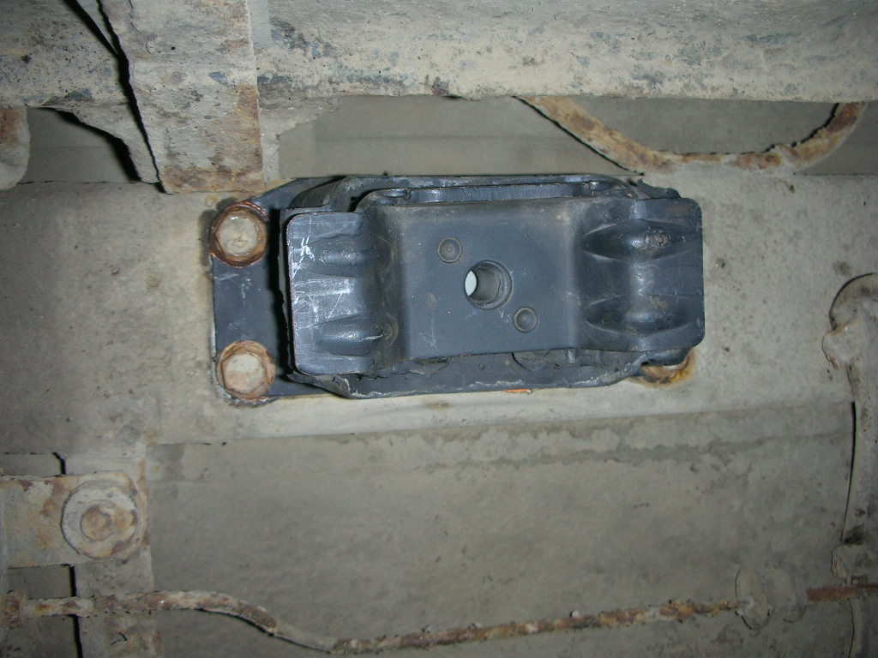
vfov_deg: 40.7
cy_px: 329
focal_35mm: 35
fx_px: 888
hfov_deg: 52.6
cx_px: 439
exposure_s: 1/60.1
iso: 50
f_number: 3
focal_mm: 5.8
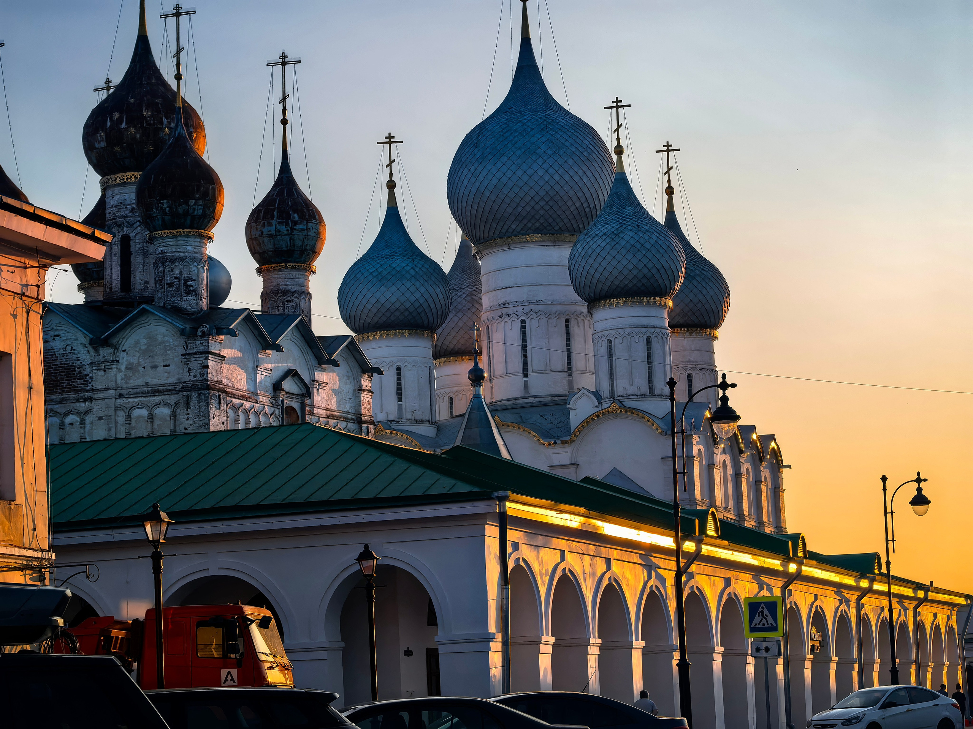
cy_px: 364
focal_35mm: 95
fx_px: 2670
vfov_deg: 15.6
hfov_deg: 20.7
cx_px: 486
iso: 50
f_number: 2.1
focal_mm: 15
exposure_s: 1/1742
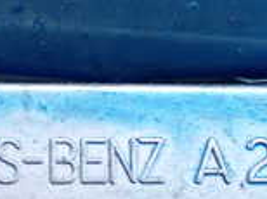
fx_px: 901
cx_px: 165
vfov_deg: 12.6
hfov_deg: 16.8
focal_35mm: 117
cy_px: 138
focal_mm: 5.4
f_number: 2.3
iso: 250
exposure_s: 1/125
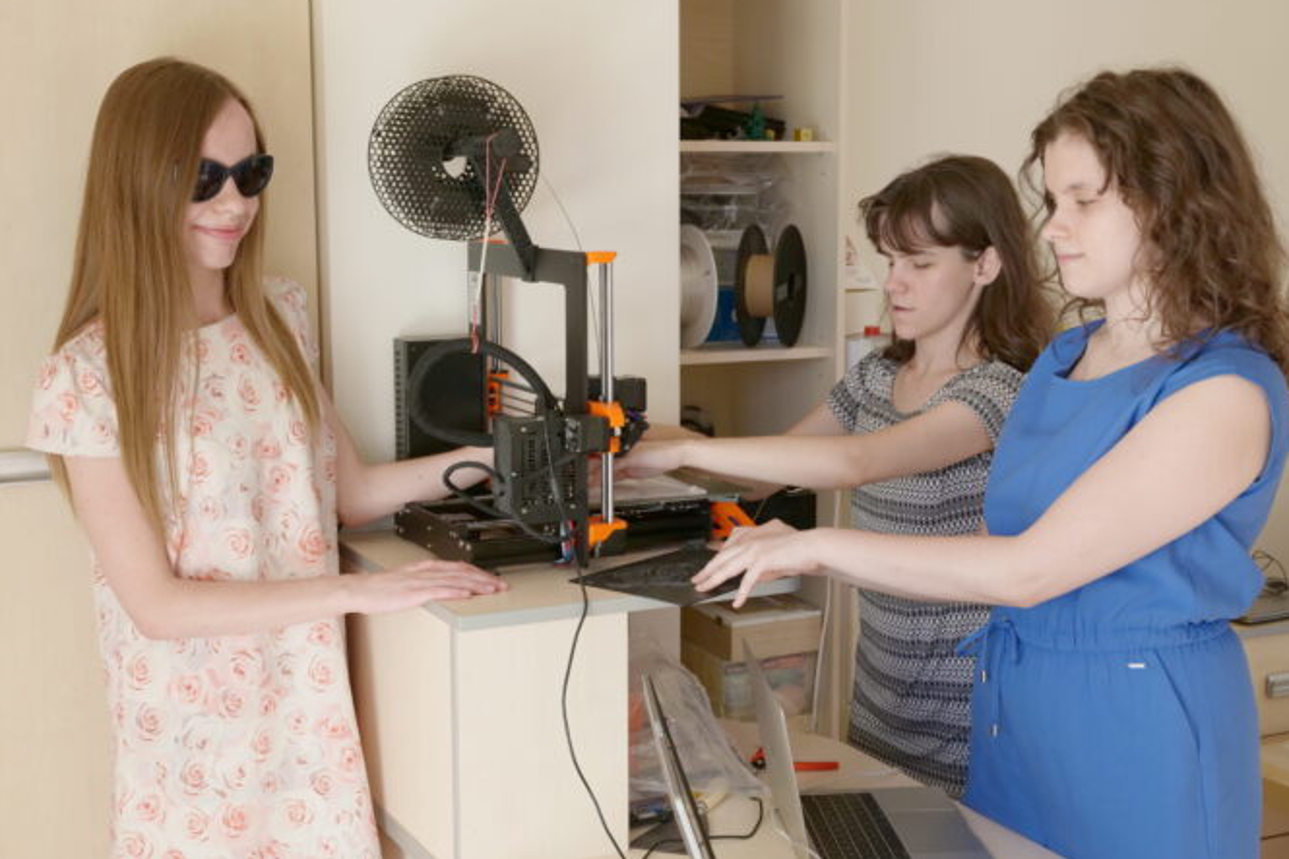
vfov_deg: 26.5
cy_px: 425
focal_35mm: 51
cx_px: 653
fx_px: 1826
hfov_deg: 38.9
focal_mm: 50
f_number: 8
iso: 2000
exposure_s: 1/60
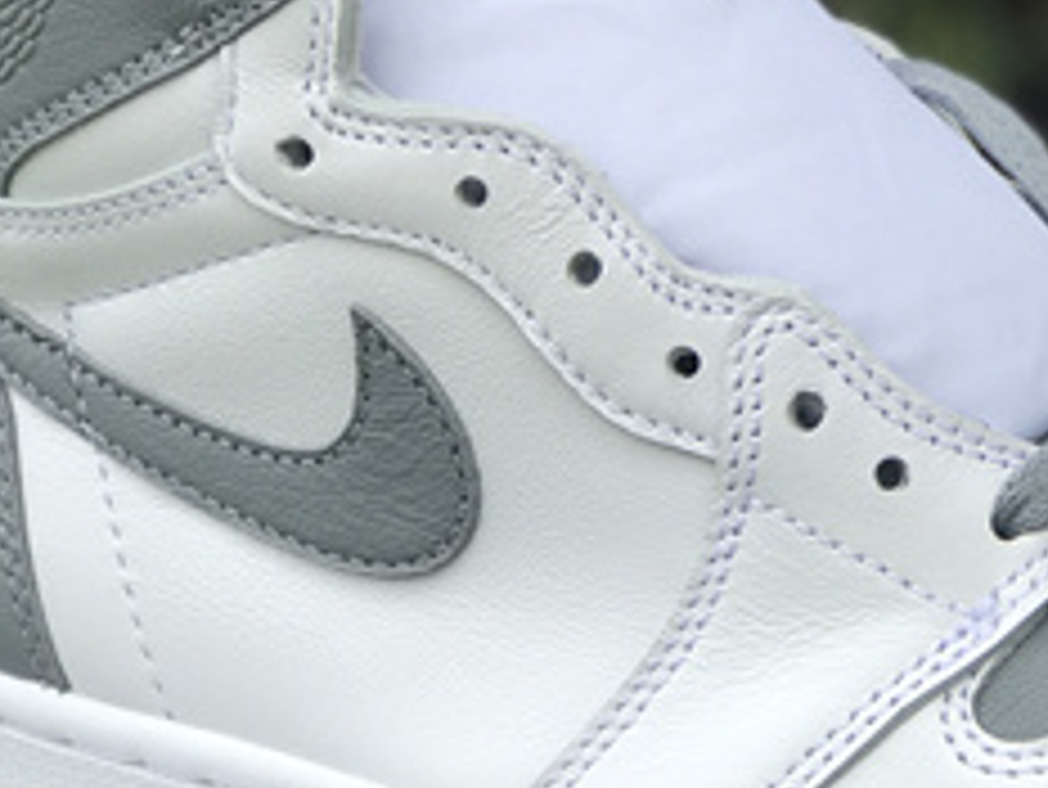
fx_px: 5483
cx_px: 1106
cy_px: 110
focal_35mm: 181
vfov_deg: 8.2
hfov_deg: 10.8
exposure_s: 1/297
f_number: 2.8
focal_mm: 6.6
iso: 20
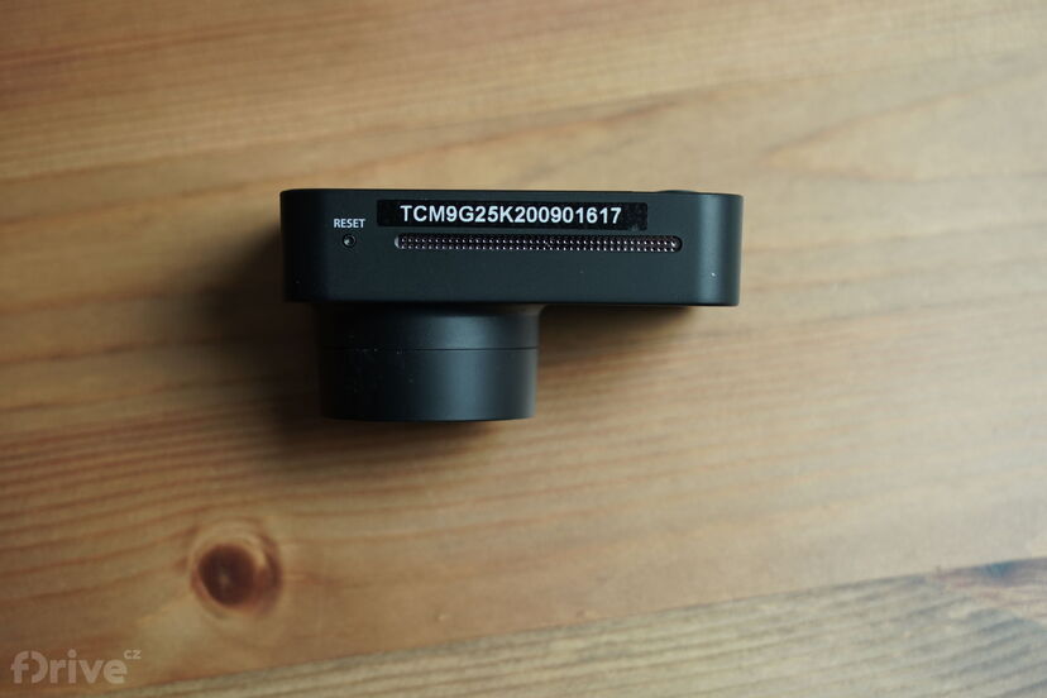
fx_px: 2036
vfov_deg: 19.5
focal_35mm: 70
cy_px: 349
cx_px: 524
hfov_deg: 28.8
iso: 1250
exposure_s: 1/125
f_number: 6.3
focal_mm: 70
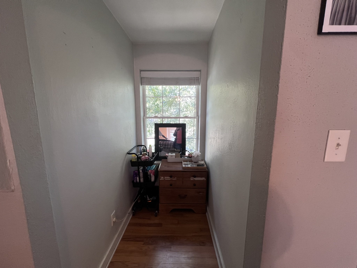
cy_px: 134
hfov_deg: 106.2
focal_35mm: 13
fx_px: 134
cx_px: 178
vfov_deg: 89.9
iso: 250
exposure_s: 1/120
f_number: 1.8
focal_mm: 1.57
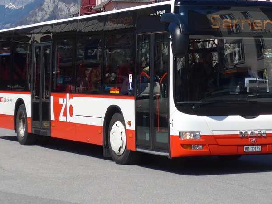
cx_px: 159
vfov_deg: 11.9
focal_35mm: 124
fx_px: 974
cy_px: 22
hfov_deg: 15.9
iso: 80
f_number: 3.7
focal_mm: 12.7
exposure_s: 1/1300
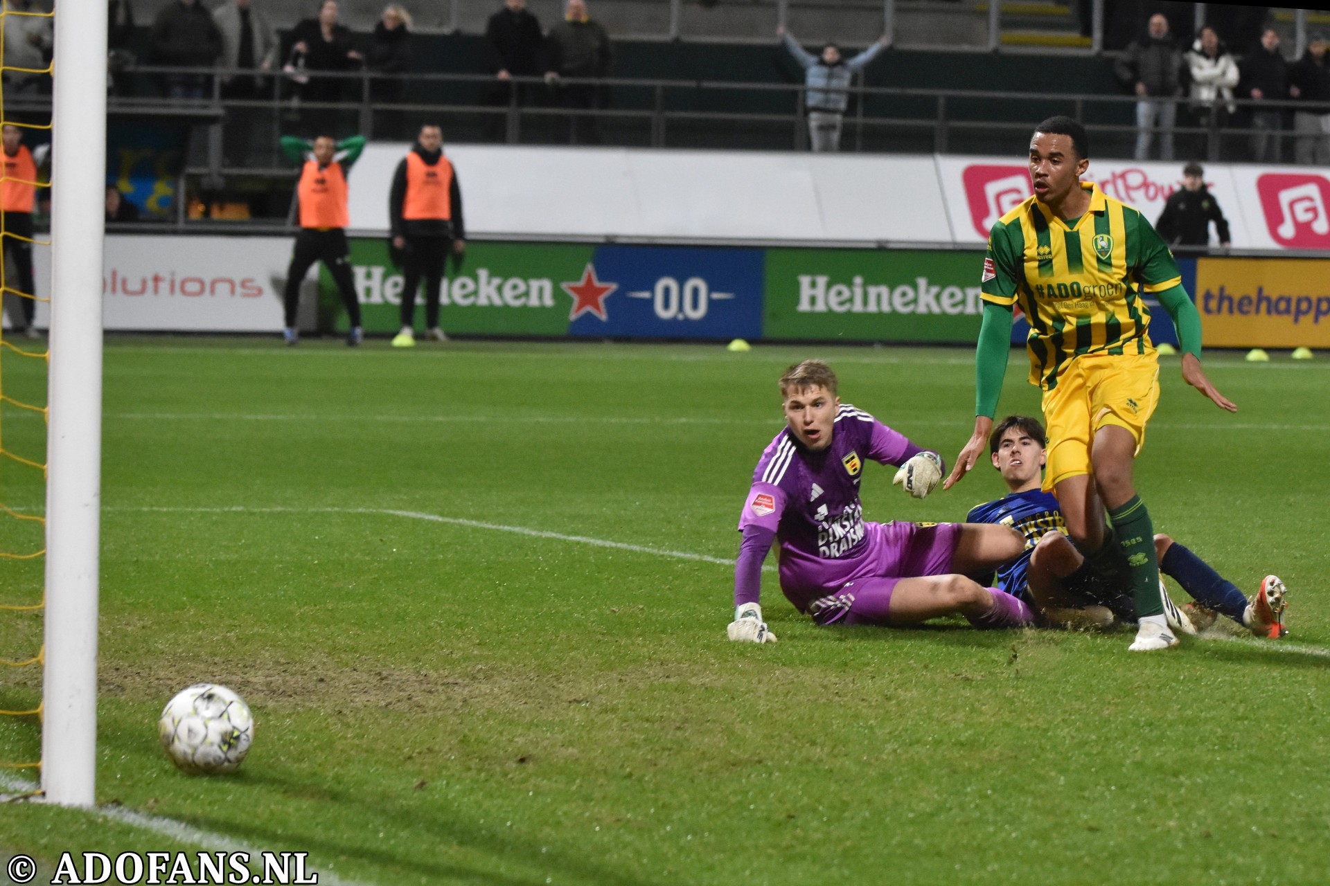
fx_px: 5264
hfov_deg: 14.4
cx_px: 665
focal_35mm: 142
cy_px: 443
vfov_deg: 9.6
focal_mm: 95
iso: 2500
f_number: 2.8
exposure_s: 1/640
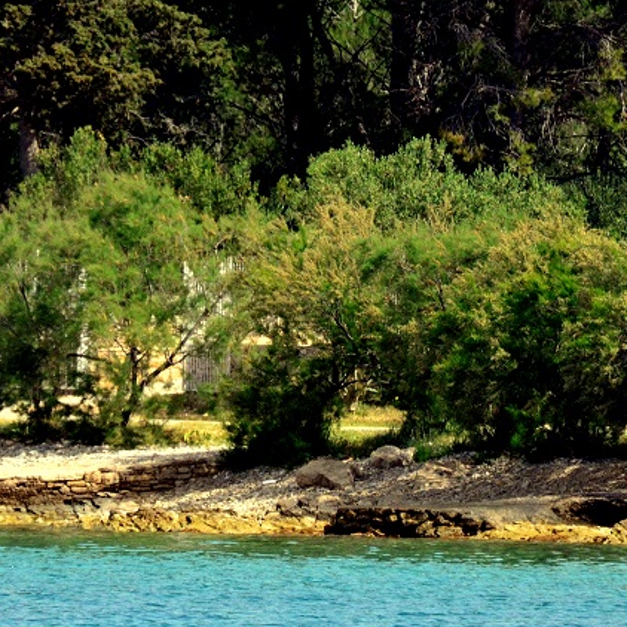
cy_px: 268
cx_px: 198
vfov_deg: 2.3
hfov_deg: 2.3
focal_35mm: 752
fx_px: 15410
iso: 2500
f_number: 5.6
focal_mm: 250
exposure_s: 1/8000
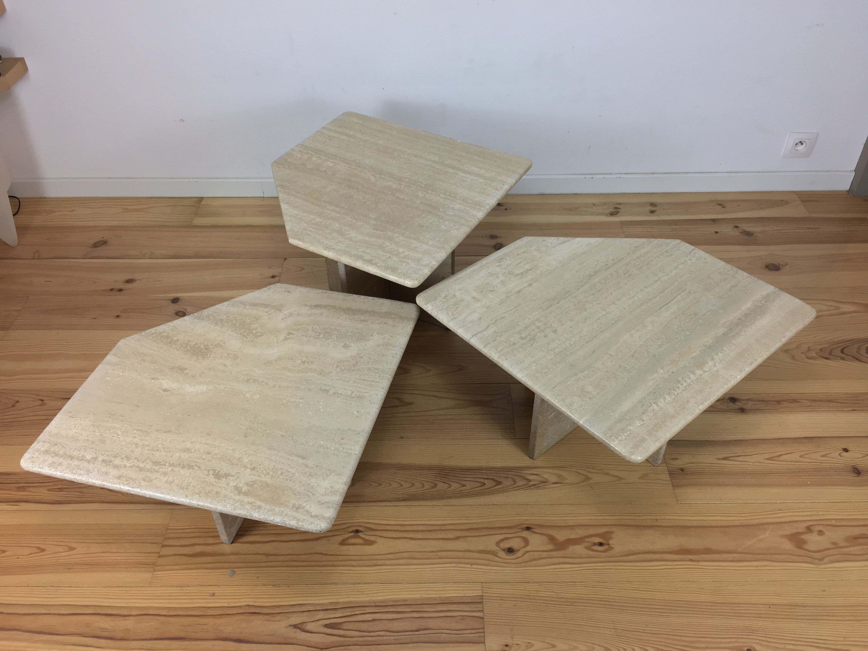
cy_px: 326
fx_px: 727
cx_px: 434
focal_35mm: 29
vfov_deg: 48.2
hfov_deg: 61.7
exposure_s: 1/33
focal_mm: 4.15
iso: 40
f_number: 2.2
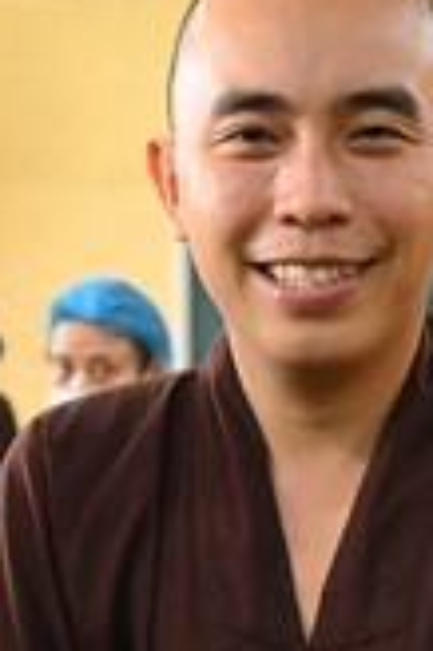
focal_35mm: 127
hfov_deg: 10.8
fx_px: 2296
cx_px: 306
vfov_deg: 15.7
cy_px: 707
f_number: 4
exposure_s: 1/160
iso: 5000
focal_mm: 32
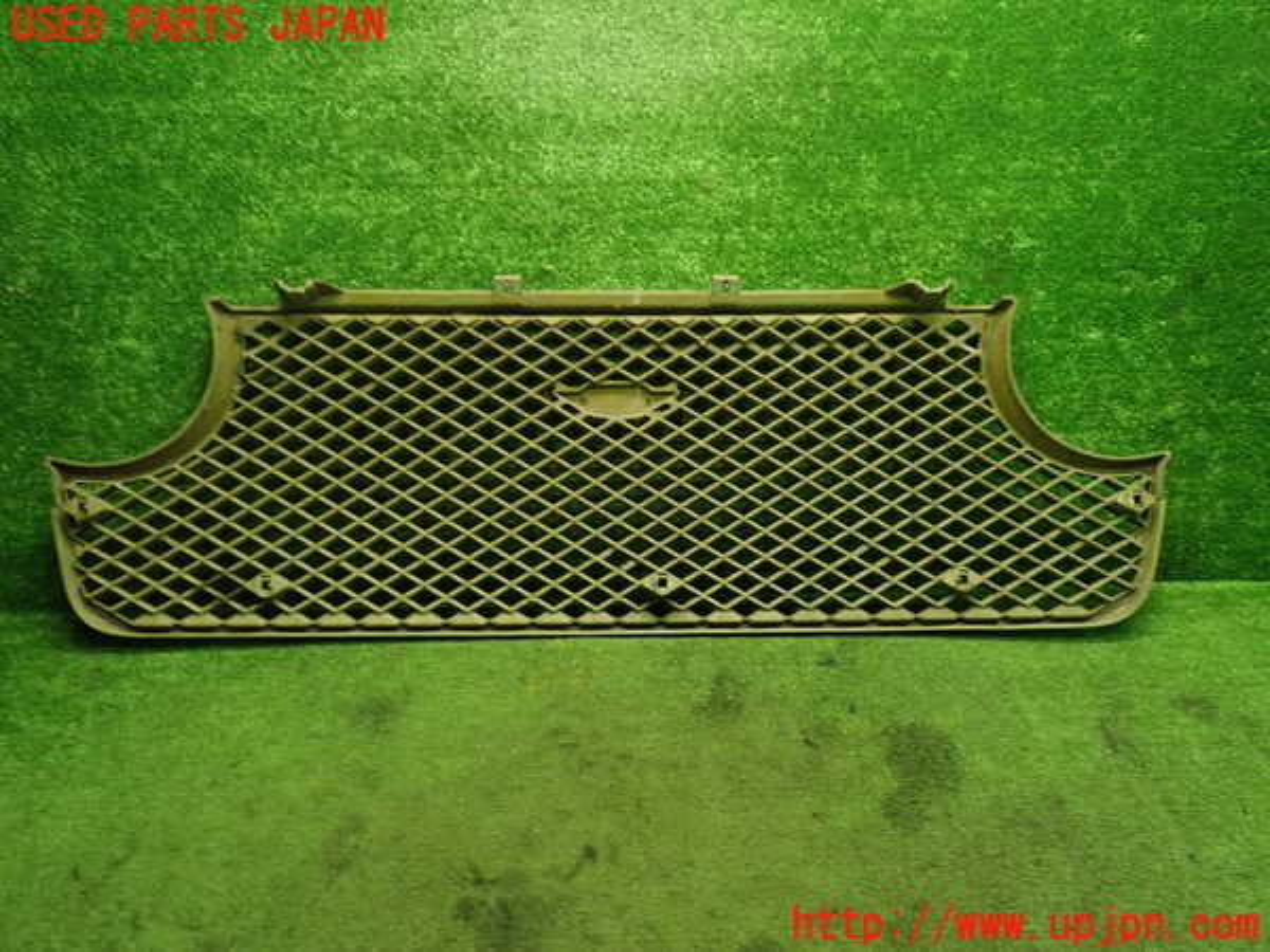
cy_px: 476
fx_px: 1174
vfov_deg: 44.2
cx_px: 635
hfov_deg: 56.8
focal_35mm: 32
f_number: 2.4
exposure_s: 1/30
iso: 250
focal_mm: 5.79
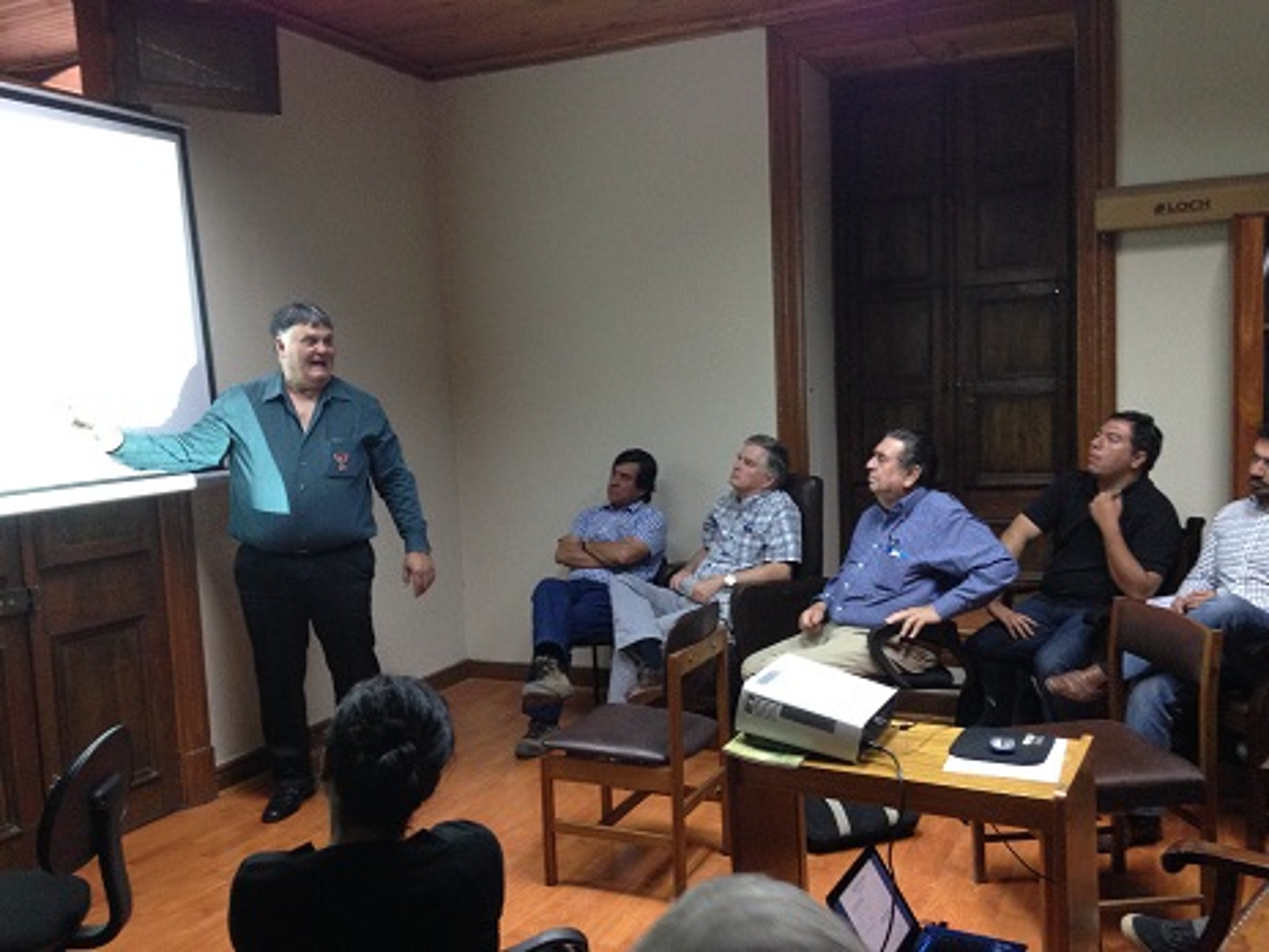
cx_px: 634
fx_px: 1210
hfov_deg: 55.4
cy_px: 476
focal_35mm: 33
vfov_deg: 42.9
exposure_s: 1/20
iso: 320
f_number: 2.4
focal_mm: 4.12
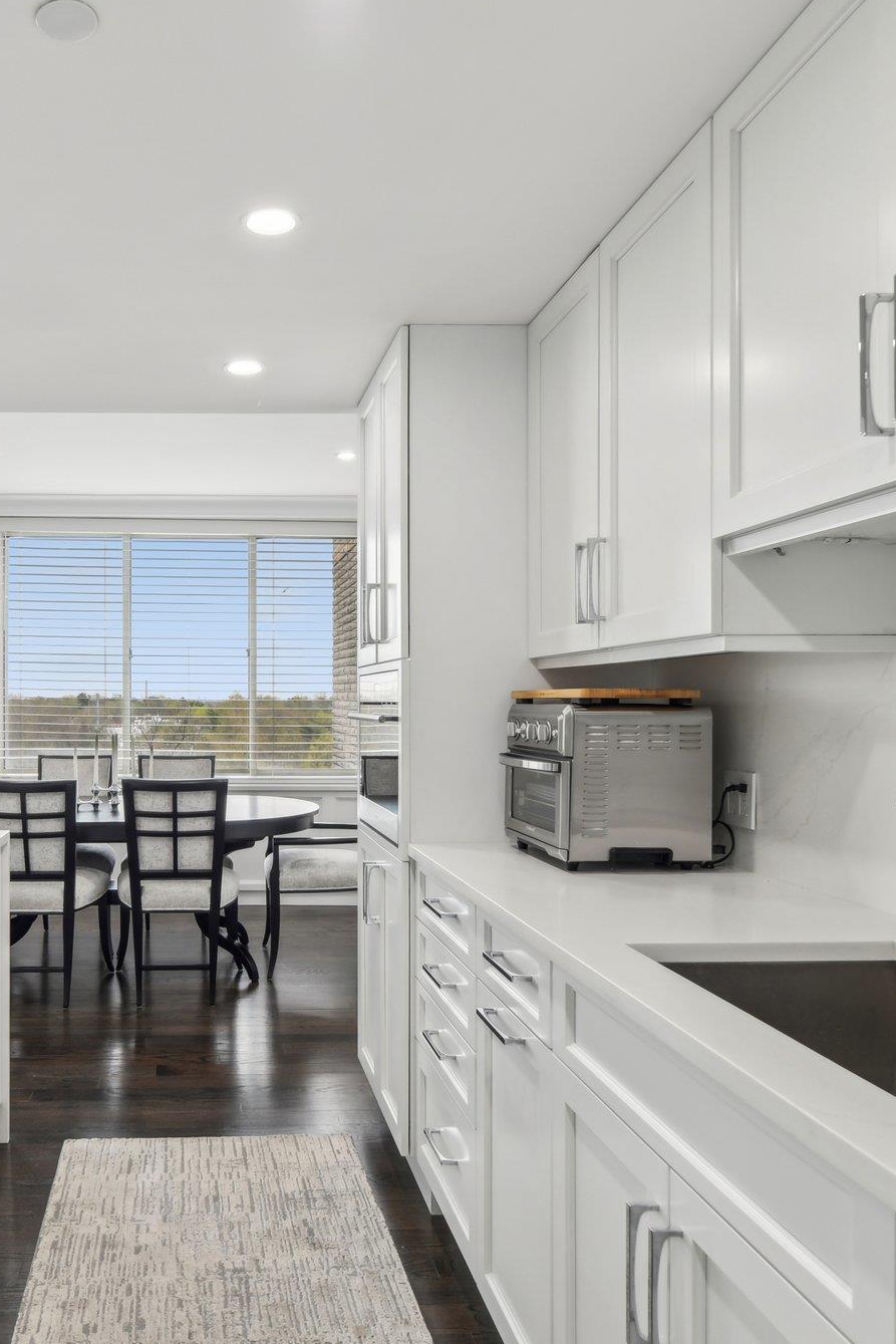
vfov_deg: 69.4
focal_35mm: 26
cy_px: 678
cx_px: 217
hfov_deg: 47.6
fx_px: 970
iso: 250
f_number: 8
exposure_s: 1/50
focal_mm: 17
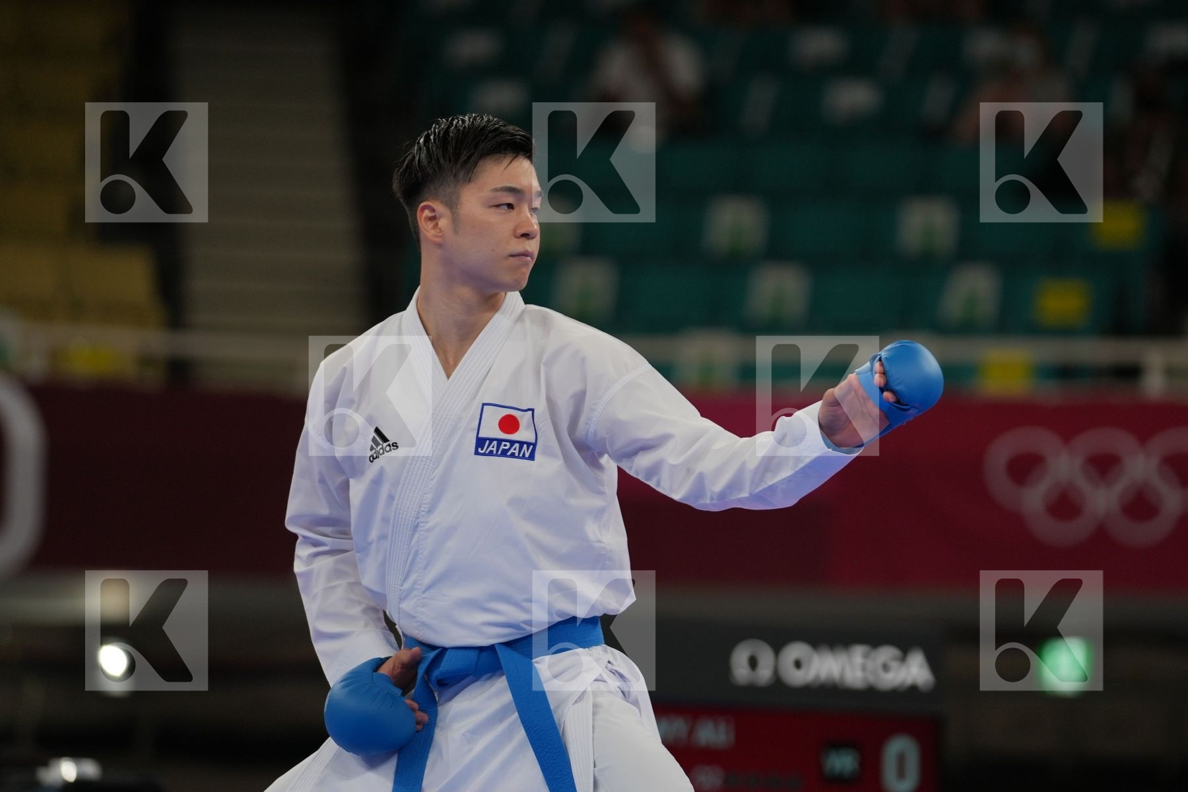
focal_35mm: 259
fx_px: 8546
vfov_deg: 5.3
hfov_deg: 8.0
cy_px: 396
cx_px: 594
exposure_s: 1/1000
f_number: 2.8
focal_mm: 173
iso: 400
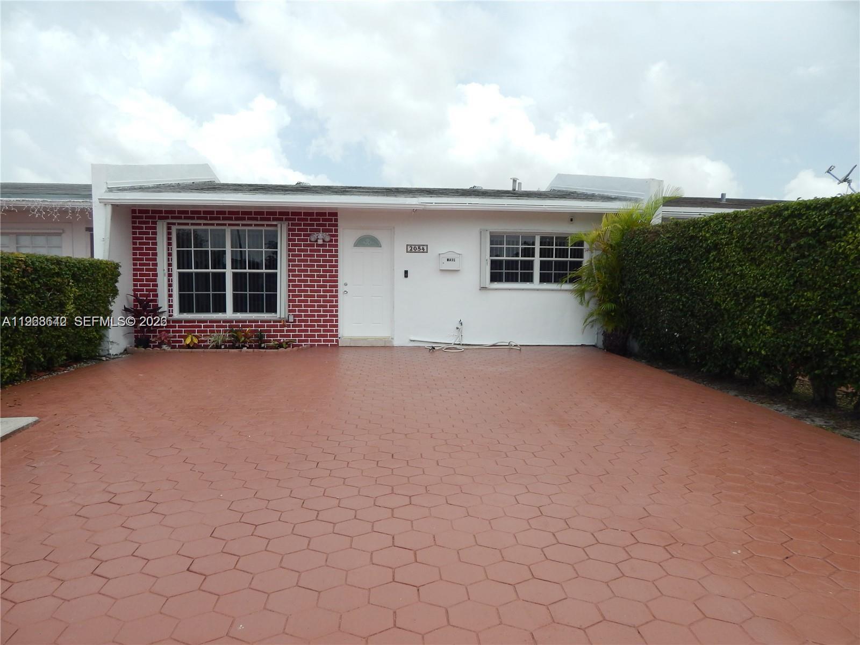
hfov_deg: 73.9
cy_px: 322
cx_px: 430
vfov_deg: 58.9
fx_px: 571
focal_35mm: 23
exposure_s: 1/640
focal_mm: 4
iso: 125
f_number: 6
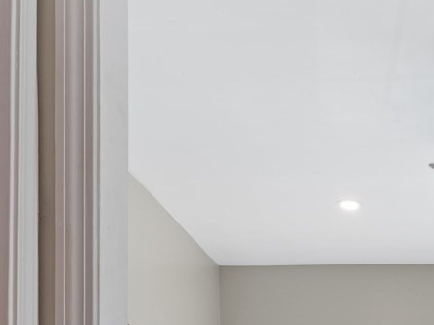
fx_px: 890
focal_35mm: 71
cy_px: 580
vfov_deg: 17.1
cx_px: 499
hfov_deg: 25.1
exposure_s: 1.3
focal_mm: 16
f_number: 8
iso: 200
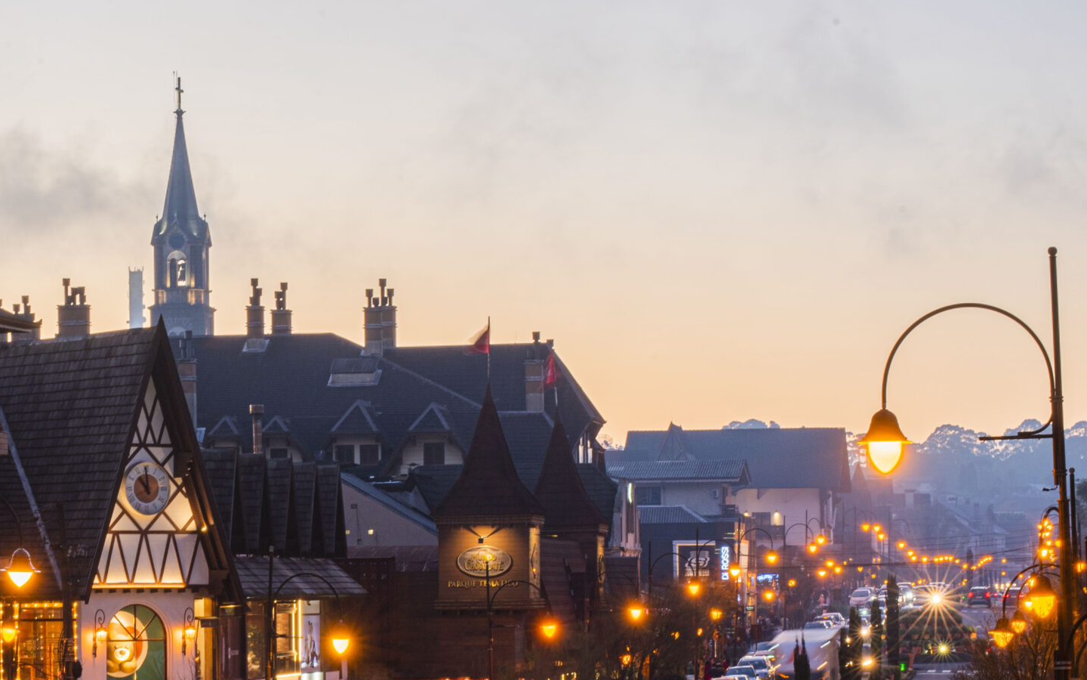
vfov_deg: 9.0
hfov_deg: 14.3
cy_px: 462
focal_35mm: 145
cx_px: 122
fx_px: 4296
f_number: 22
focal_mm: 80
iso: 100
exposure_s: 1/1.67
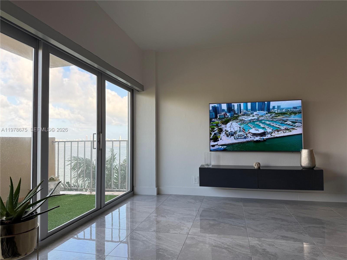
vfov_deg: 56.8
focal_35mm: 24
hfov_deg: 71.6
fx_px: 241
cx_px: 174
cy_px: 130
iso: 100
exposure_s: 1/528
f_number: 1.78
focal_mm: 6.76
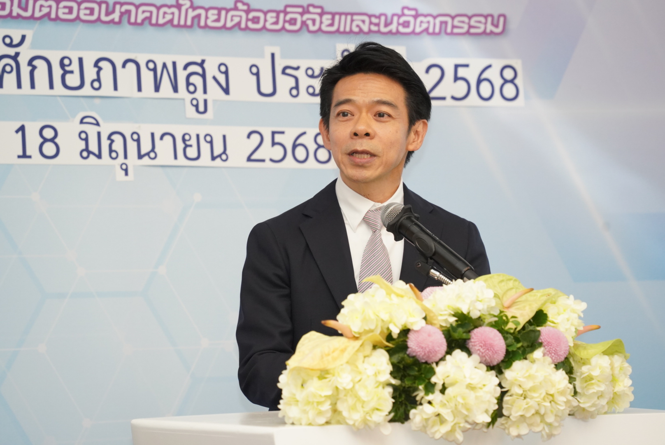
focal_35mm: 155
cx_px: 332
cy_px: 222
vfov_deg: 8.9
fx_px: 2865
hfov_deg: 13.2
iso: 5000
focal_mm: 155
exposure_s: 1/125
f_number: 5.6
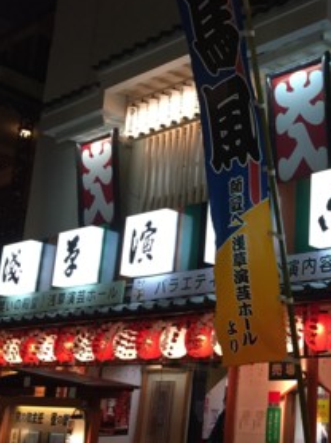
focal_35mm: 47
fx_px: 600
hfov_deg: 28.3
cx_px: 355
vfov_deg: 40.3
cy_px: 258
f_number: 2.2
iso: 50
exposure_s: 1/30
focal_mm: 4.15
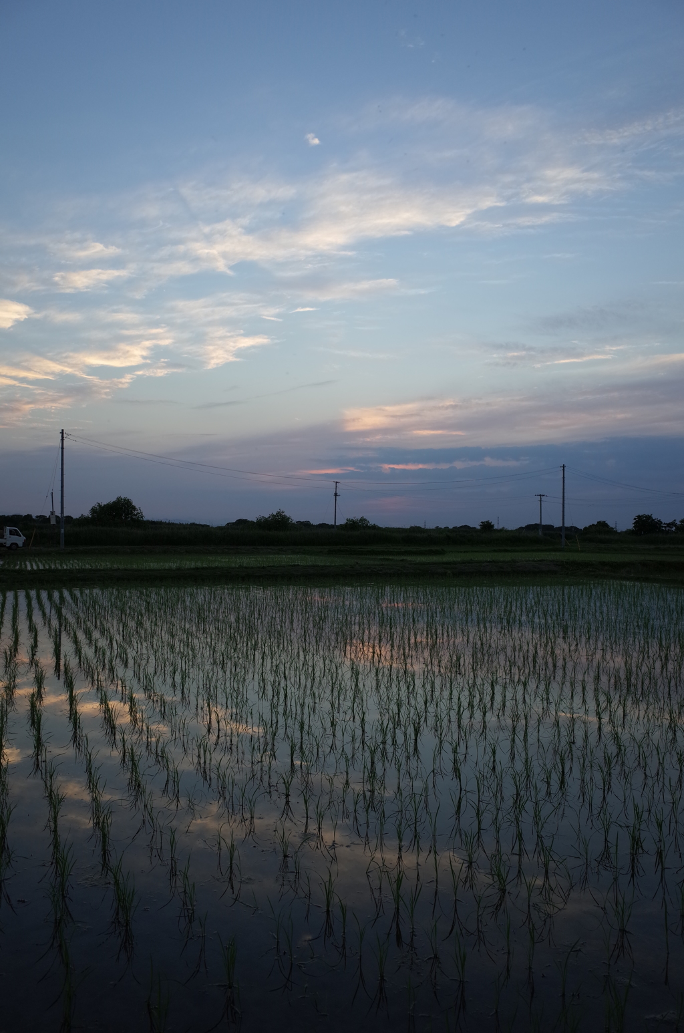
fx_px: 802
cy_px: 516
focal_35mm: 28
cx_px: 342
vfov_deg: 65.6
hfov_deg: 46.2
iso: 100
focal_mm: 18.3
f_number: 4
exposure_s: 1/90
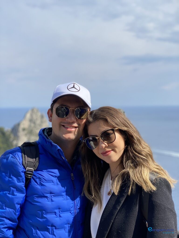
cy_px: 119
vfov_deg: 36.8
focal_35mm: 52
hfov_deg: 28.0
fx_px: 359
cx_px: 90
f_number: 2
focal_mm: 6
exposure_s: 1/959
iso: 20
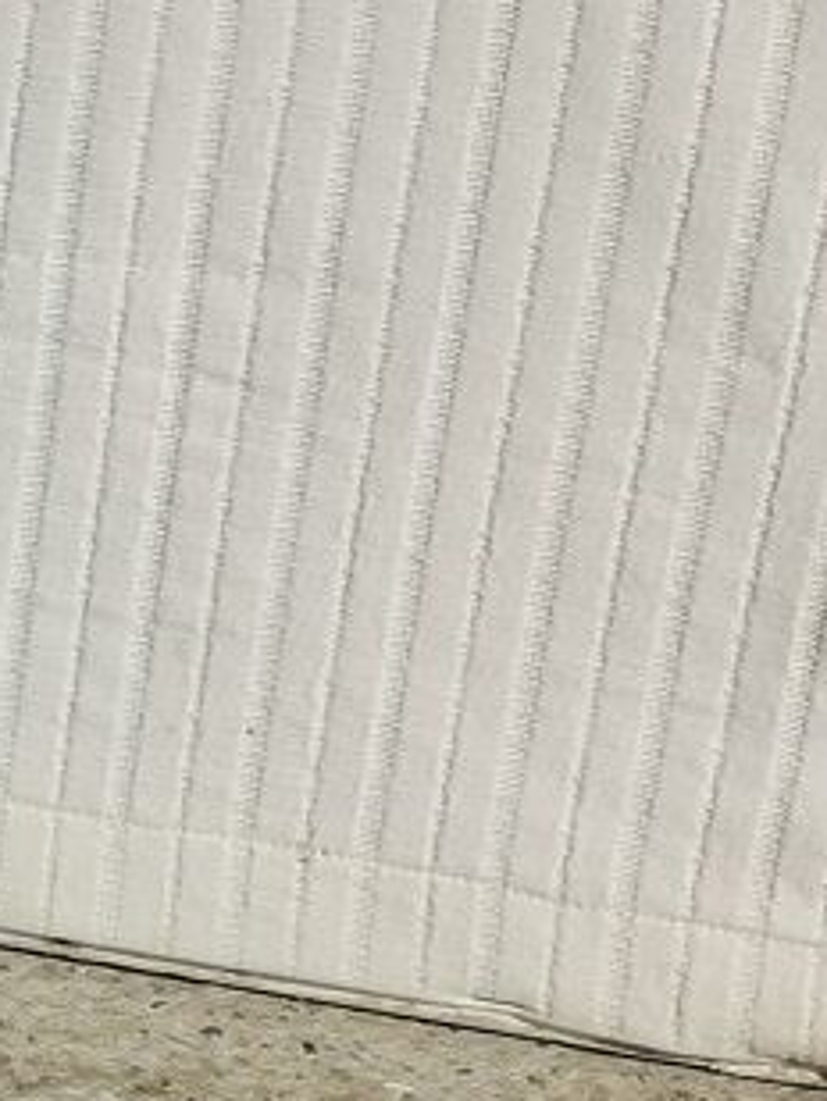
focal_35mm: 153
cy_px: 517
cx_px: -884
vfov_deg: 12.9
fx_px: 4870
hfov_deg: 9.1
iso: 50
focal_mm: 5.58
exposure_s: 1/4785
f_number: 1.8
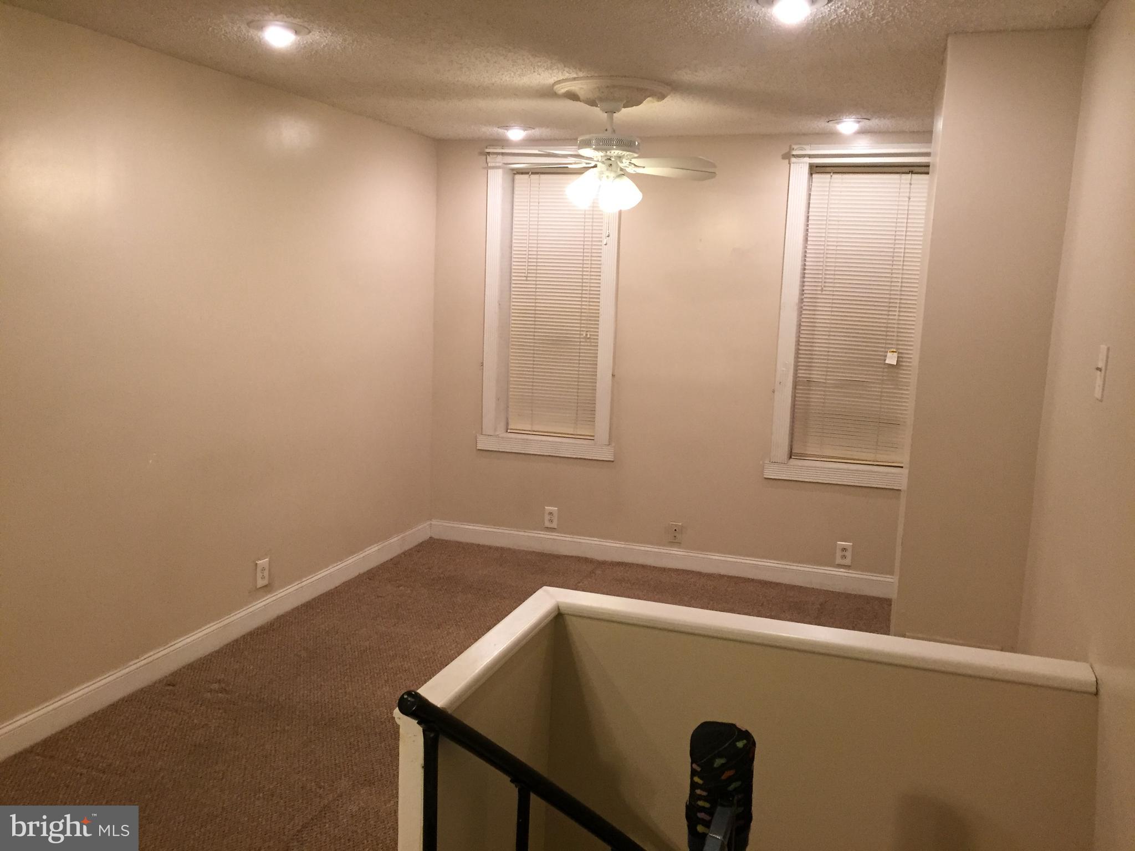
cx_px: 568
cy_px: 426
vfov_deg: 48.2
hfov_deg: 61.7
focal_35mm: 29
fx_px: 951
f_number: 2.2
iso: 125
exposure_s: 1/30
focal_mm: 4.15
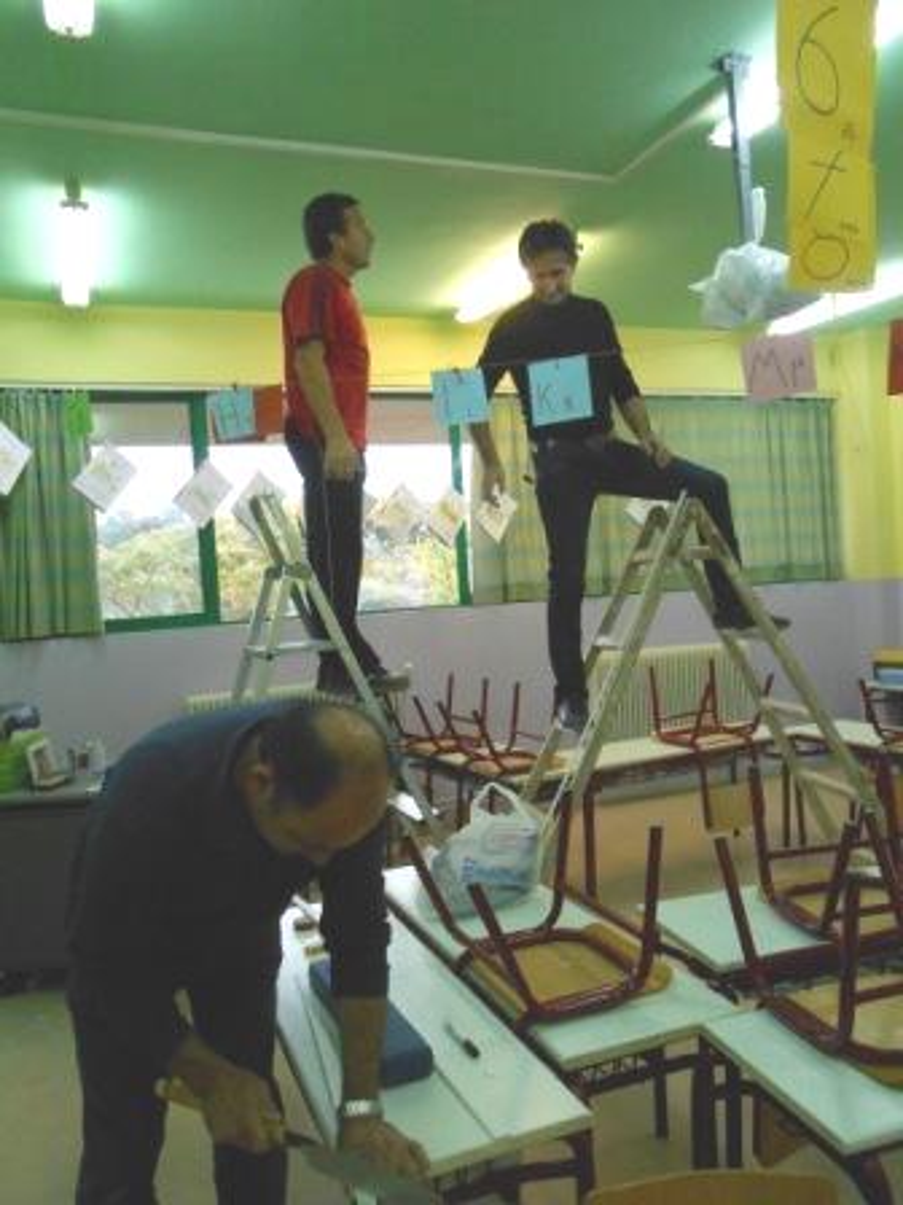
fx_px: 904
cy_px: 602
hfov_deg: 53.1
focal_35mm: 26
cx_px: 452
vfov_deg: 67.3
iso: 400
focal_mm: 4.6
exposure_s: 1/125
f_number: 3.5
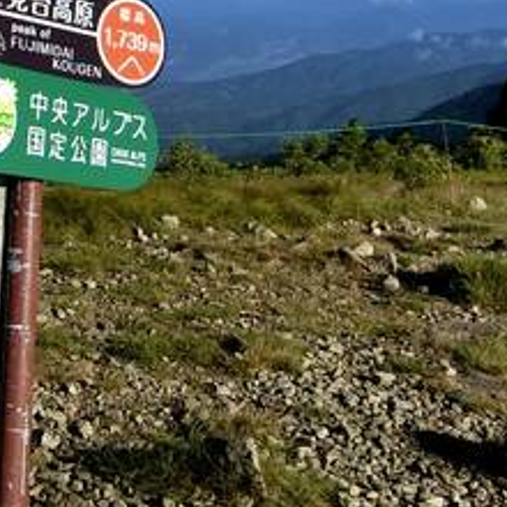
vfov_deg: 25.6
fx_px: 1077
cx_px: 28
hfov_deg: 25.5
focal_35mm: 65
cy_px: 48
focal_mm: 4.06
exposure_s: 1/400
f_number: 6.9
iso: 80
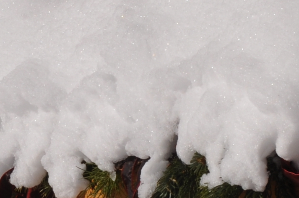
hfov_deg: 5.7
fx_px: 2994
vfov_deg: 3.8
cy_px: 114
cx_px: 32
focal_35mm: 361
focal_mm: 40
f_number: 13
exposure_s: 1/640
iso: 200
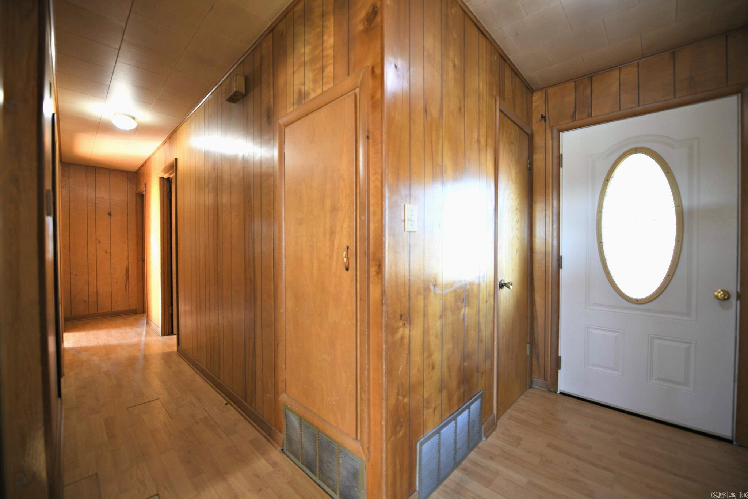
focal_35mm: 14
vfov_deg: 81.2
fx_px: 291
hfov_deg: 104.3
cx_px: 374
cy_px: 250
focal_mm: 14
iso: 360
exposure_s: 1/15
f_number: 2.8
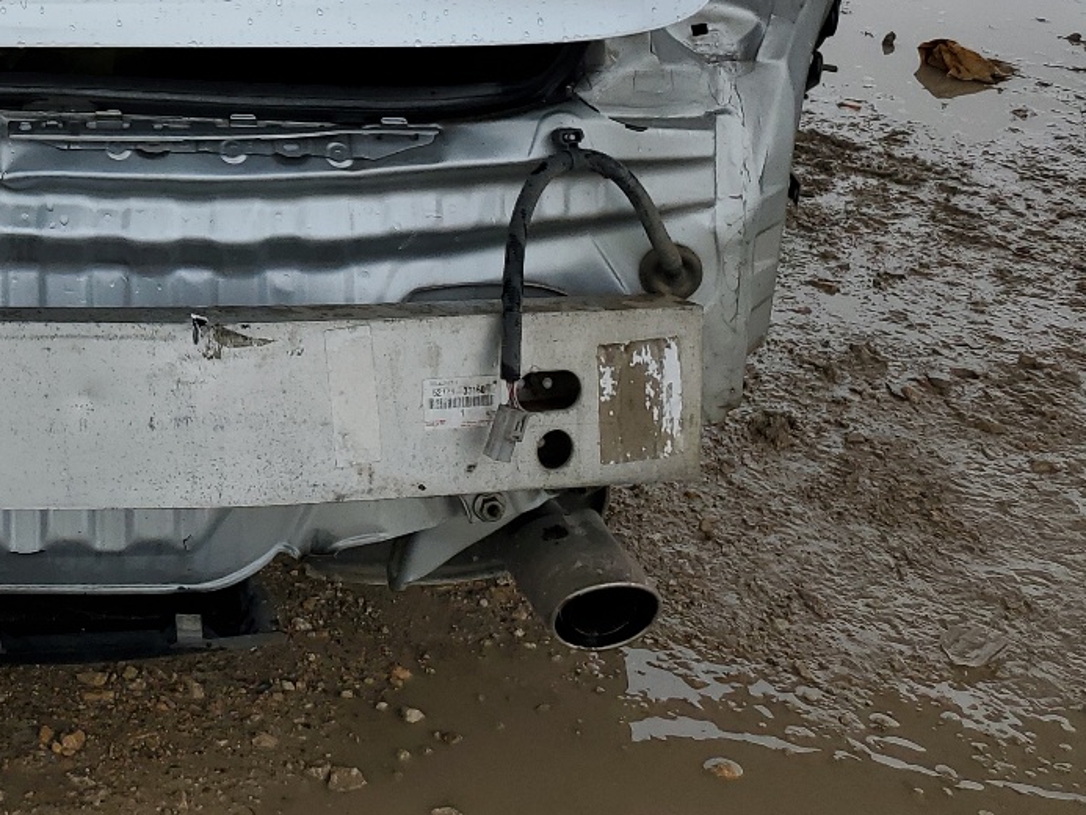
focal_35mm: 60
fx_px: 1883
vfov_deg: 23.1
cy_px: -66
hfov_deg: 29.2
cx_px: -91
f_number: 1.5
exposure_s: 1/2000
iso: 50
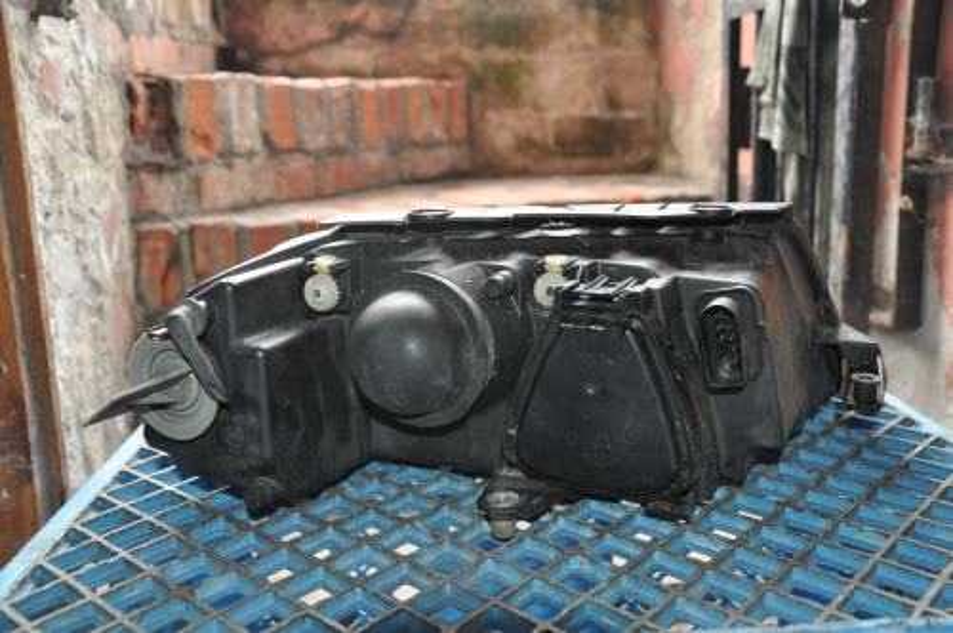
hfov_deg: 53.2
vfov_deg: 36.8
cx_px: 476
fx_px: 952
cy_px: 316
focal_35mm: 36
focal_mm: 24
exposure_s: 1/60
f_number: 3.8
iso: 800
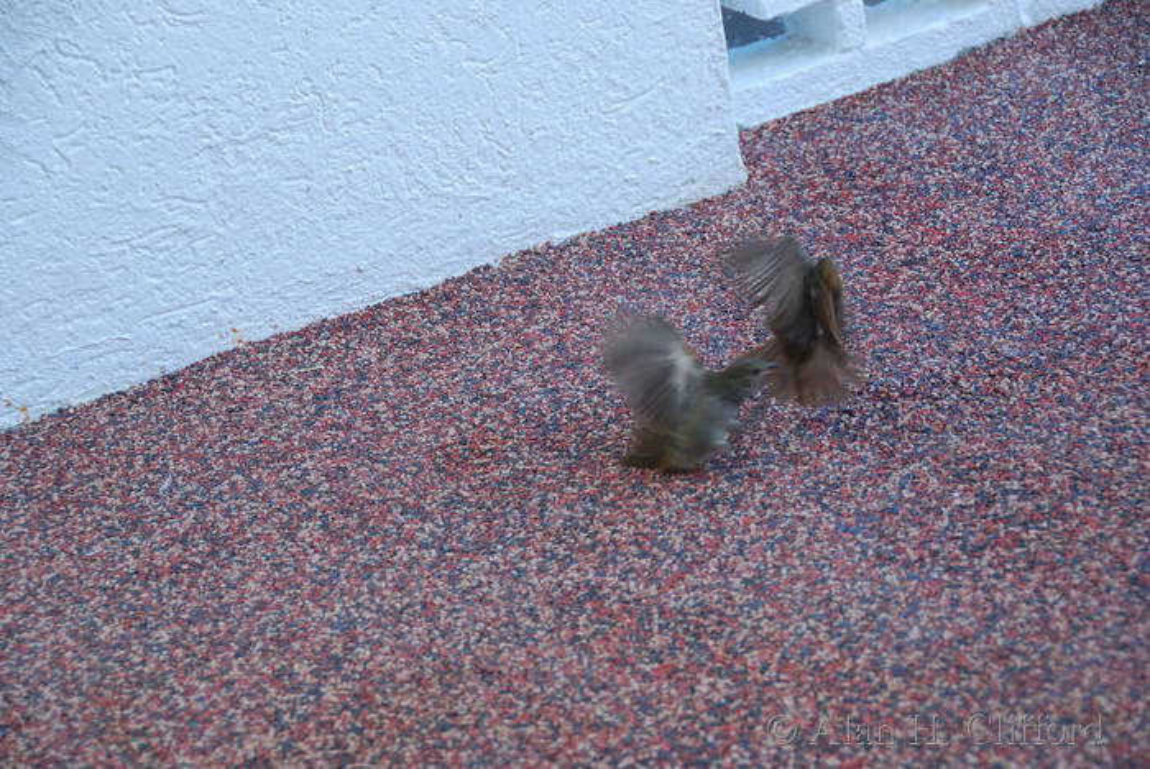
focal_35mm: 112
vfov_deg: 12.2
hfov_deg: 18.2
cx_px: 575
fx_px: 3597
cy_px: 384
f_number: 5.3
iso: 800
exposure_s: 1/400
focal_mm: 75
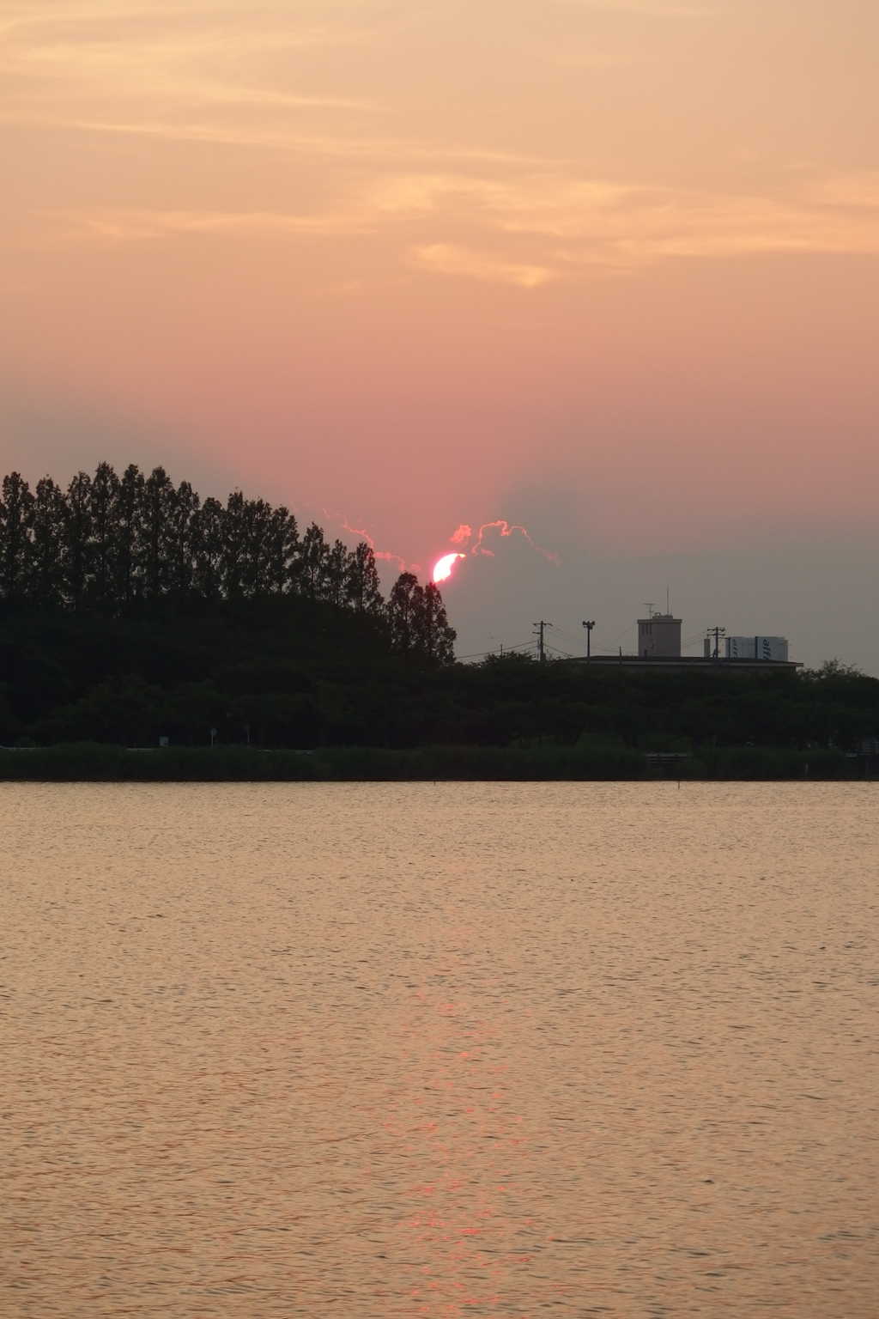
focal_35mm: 130
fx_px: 4761
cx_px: 440
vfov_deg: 15.8
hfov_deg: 10.5
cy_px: 660
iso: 100
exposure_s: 1/400
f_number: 3.2
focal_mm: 23.5
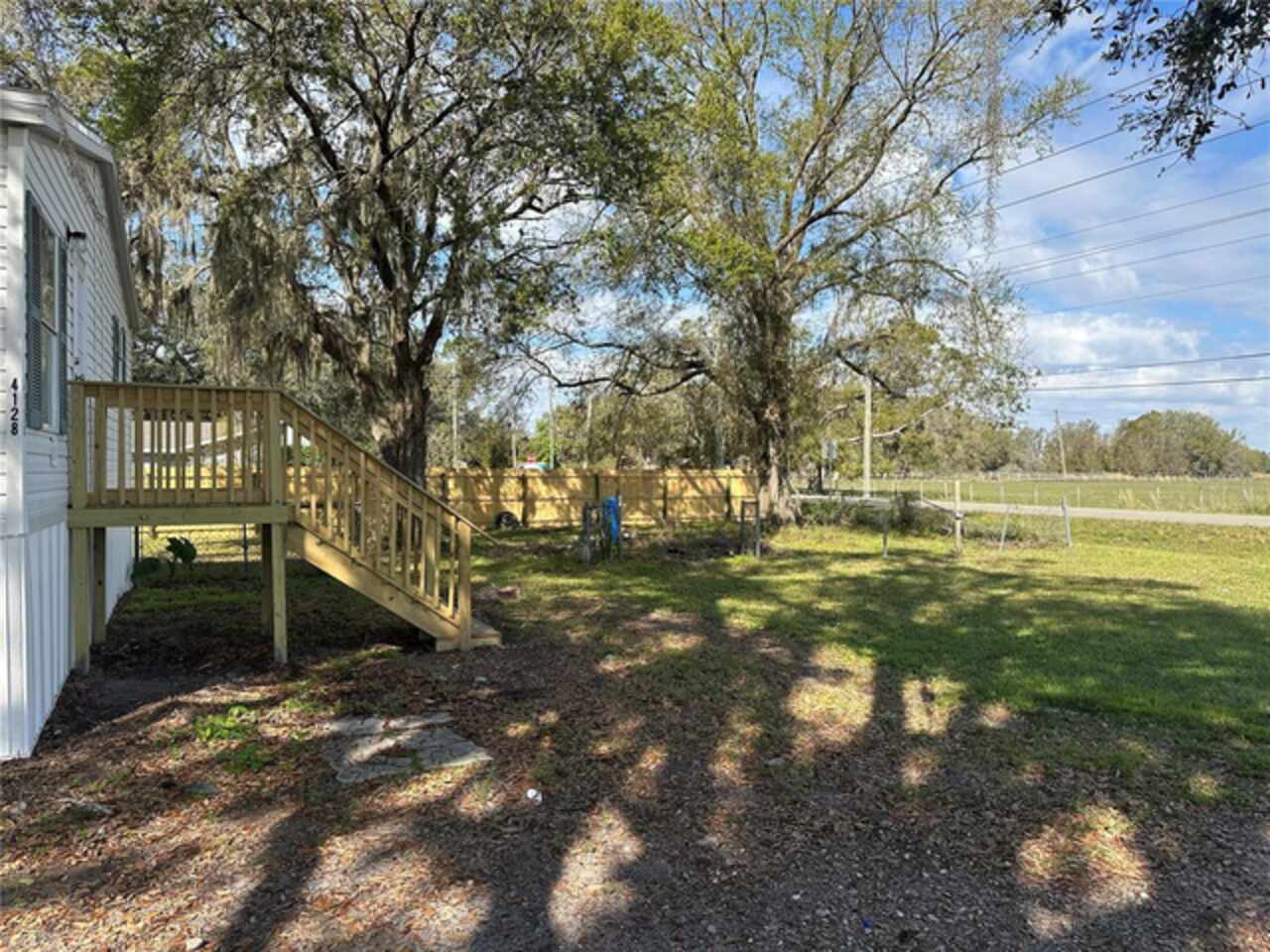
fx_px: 881
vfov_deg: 56.8
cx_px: 635
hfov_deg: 71.6
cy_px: 476
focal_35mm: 24
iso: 80
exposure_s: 1/2410
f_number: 1.78
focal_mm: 6.86
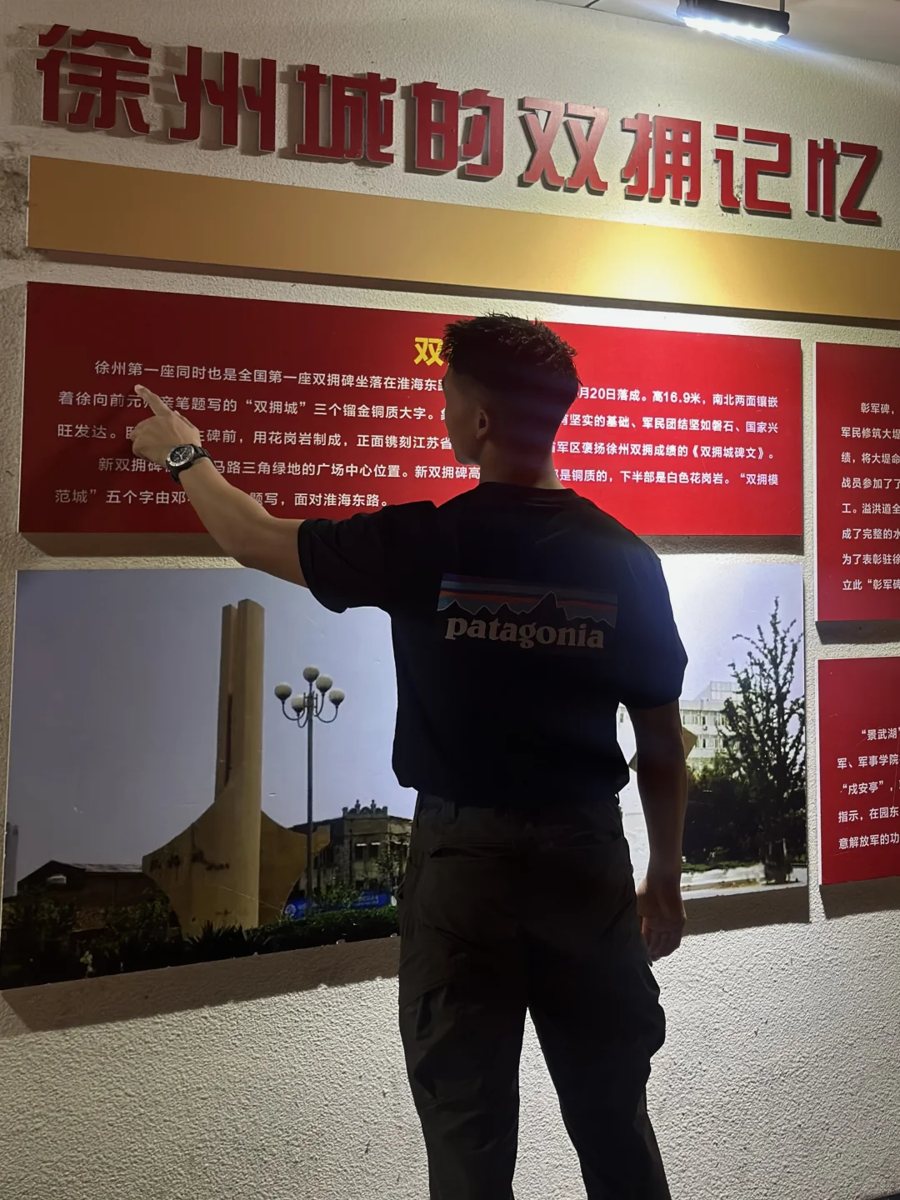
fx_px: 1664
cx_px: 450
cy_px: 600
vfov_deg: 39.7
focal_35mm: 48
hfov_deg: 30.3
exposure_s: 1/50
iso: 160
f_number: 1.78
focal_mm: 6.86
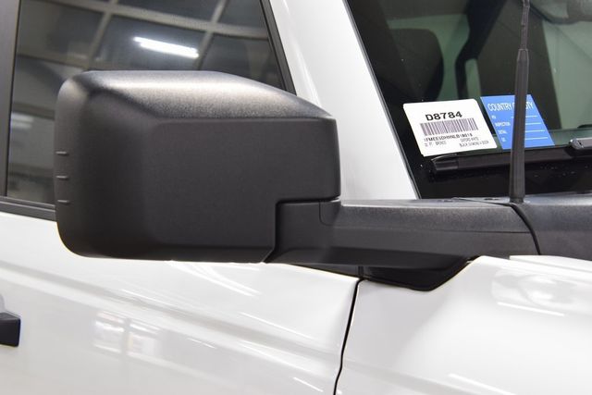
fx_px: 1086
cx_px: 296
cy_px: 198
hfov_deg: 30.5
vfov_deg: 20.6
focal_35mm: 66
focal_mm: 44
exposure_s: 1/15
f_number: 6.3
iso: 560
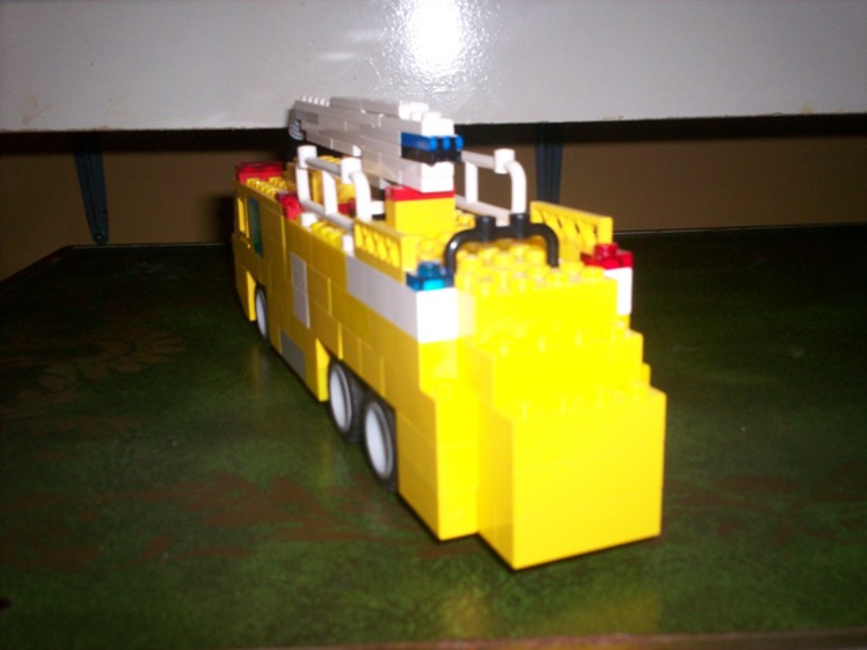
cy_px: 325
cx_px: 434
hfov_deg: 51.4
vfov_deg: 39.7
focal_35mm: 36
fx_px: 902
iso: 140
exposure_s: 1/60
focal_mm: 6
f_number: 4.5
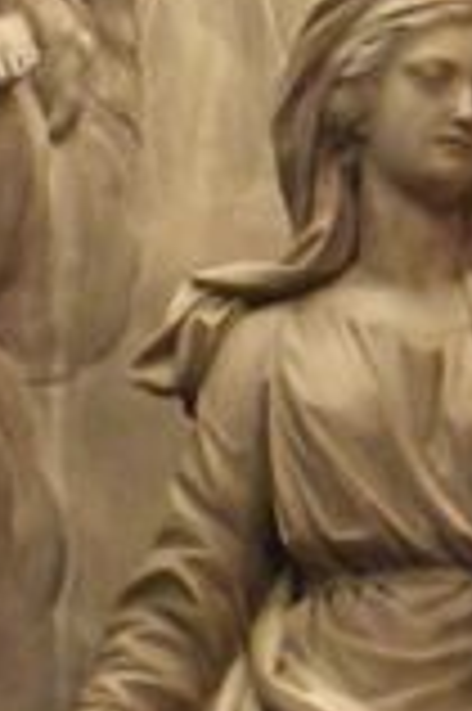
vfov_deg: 5.6
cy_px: 860
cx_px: 492
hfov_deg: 3.7
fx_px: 7218
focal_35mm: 366
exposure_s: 1/60
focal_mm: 55
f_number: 5.6
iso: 11400
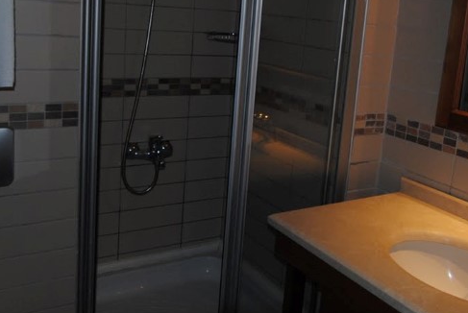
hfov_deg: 47.7
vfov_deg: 32.8
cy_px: 111
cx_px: 256
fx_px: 528
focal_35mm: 41
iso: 200
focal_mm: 11.5
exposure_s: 1/60
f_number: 3.5
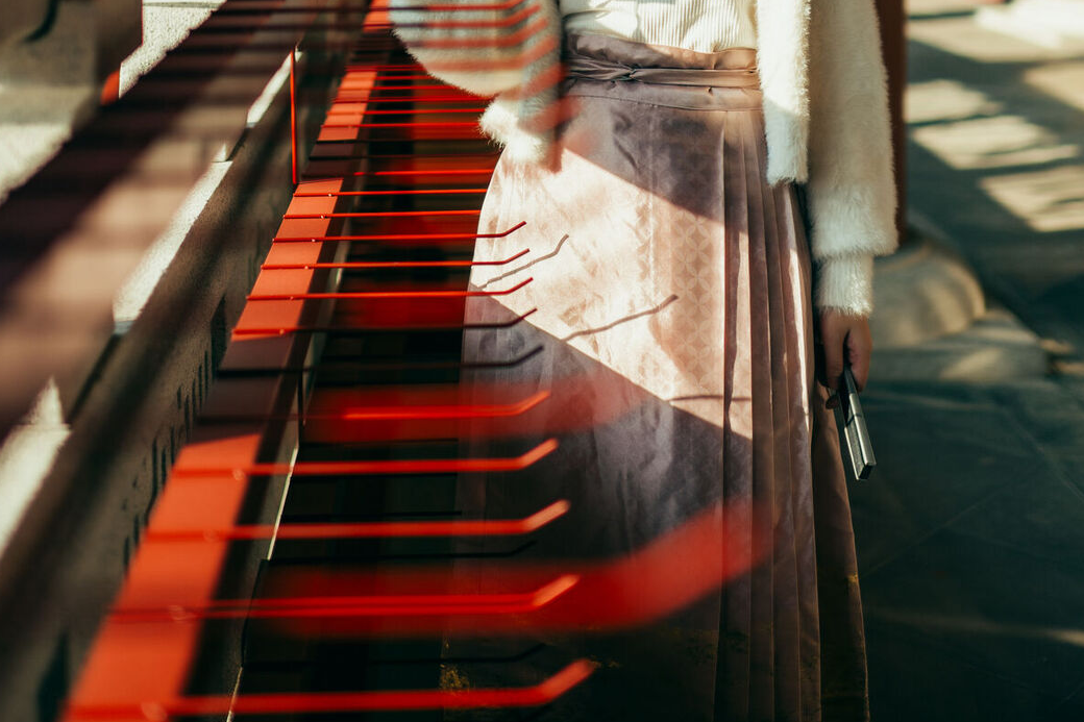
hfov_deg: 37.5
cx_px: 541
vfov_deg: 23.8
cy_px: -84
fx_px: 1596
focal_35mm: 53
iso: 100
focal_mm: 35
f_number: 1.8
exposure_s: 1/3200
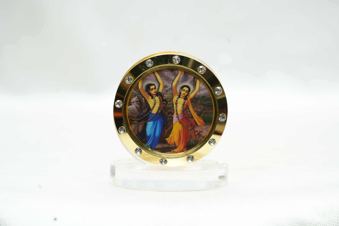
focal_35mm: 105
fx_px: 989
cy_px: 113
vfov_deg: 13.0
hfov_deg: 19.5
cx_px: 170
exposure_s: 1/50
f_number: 7.1
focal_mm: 105
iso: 500
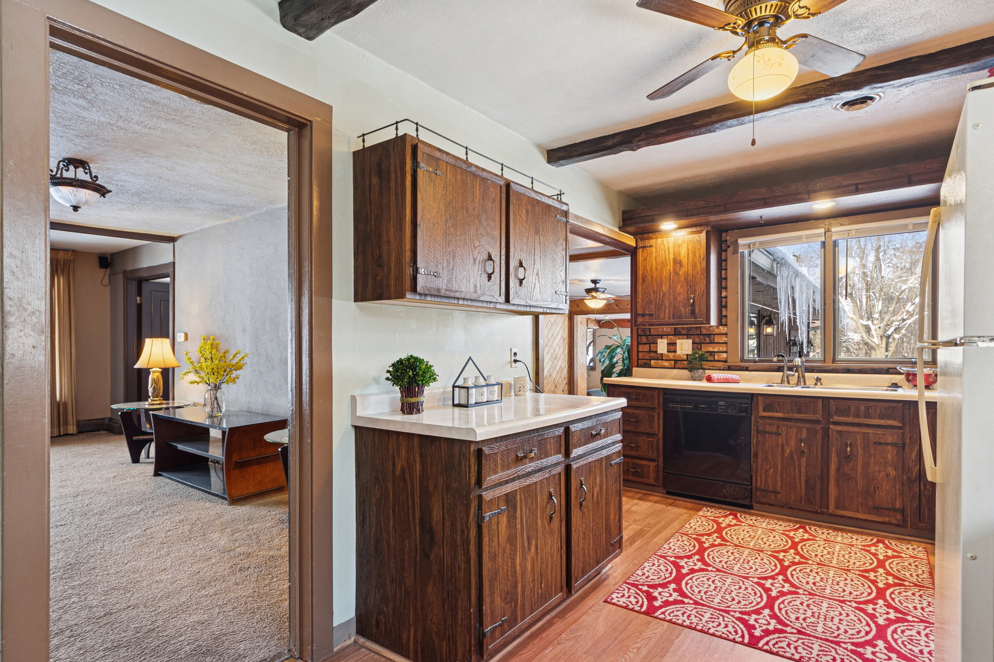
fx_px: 469
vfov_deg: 70.4
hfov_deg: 93.3
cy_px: 347
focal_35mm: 17
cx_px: 497
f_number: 8
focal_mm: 11
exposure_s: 1/8
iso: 250
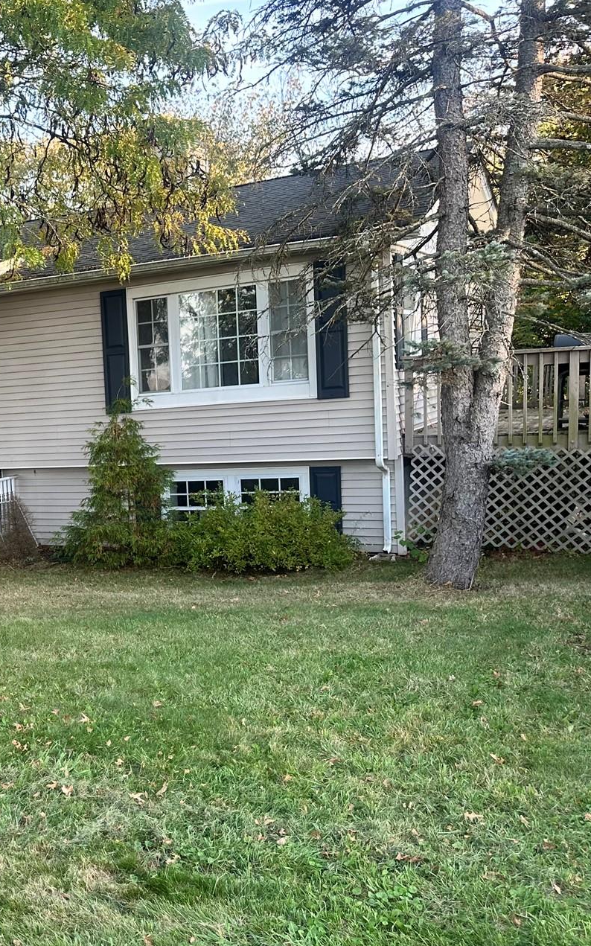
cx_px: -70
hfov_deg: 28.2
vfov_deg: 48.2
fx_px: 1057
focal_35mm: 41
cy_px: 518
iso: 80
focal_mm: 6.86
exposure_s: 1/160
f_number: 1.78
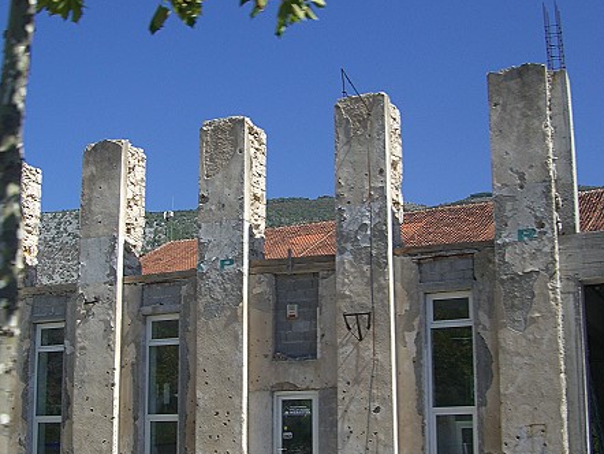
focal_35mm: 55
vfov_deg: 26.5
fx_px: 960
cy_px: 282
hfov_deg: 34.9
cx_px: 284
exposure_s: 1/320
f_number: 5.6
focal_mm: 7.9
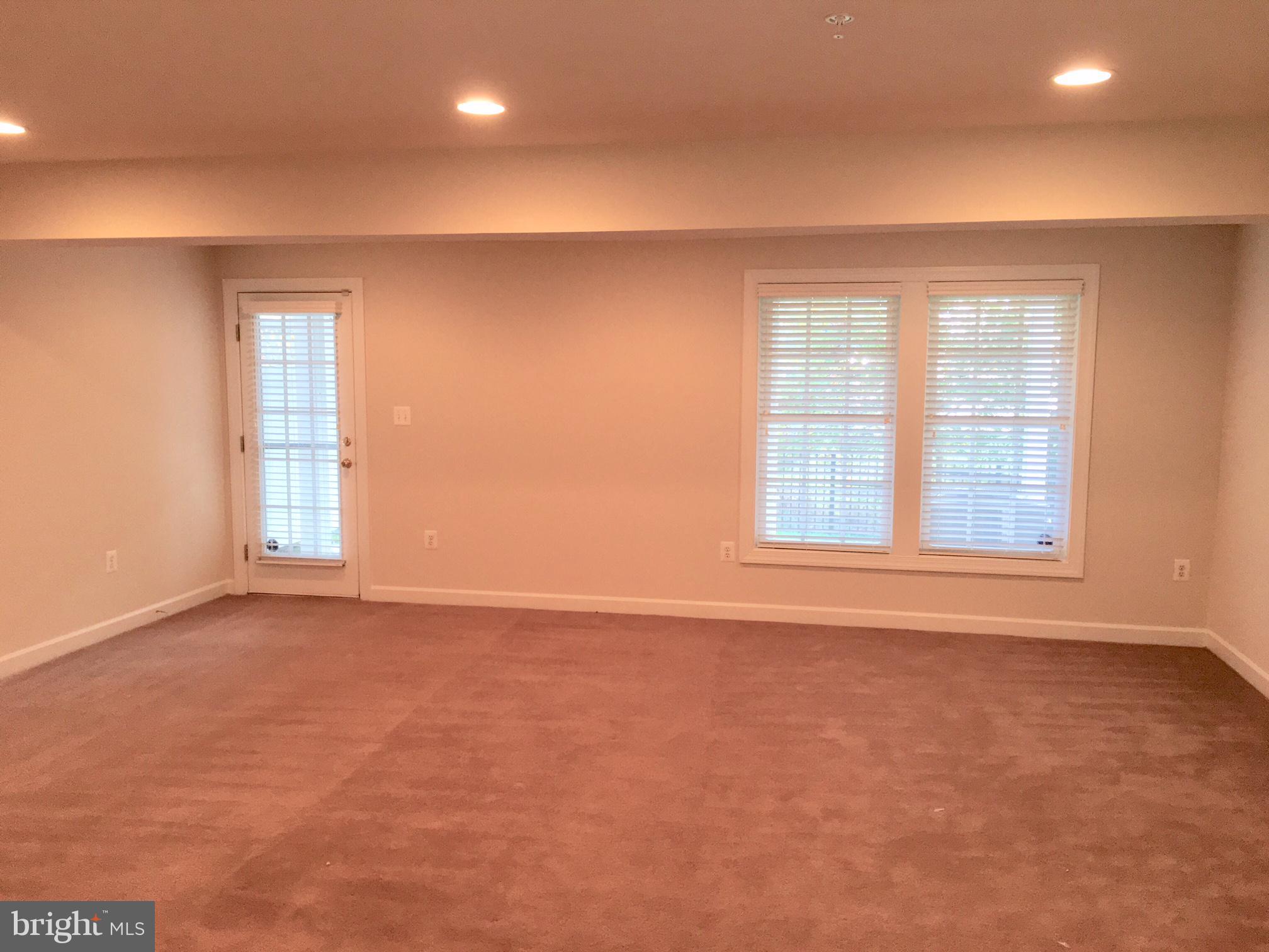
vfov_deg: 48.2
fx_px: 1063
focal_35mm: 29
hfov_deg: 61.7
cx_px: 634
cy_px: 476
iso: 64
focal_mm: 4.15
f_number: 2.2
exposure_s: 1/33
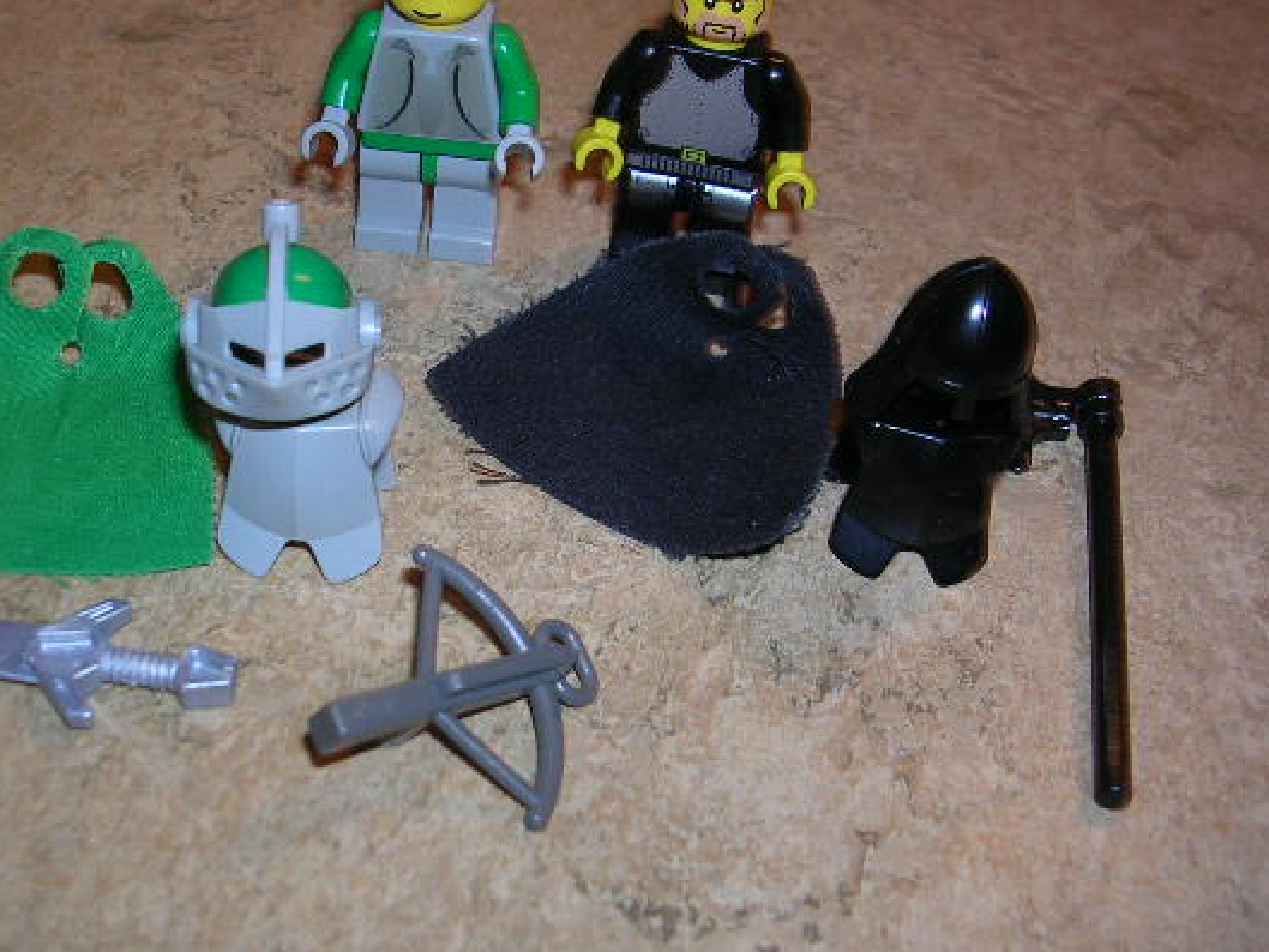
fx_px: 1687
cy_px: 458
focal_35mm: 46
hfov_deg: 41.2
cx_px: 554
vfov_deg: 31.5
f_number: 2.8
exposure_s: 1/60.1
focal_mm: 5.8
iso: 50
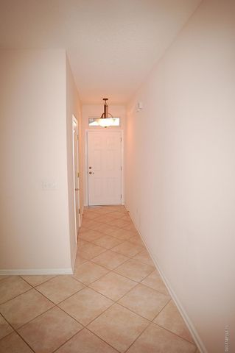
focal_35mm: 21
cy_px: 176
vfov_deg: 81.3
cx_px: 118
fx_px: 206
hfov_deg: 59.4
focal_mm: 14
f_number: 2.8
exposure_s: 1/80
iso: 200
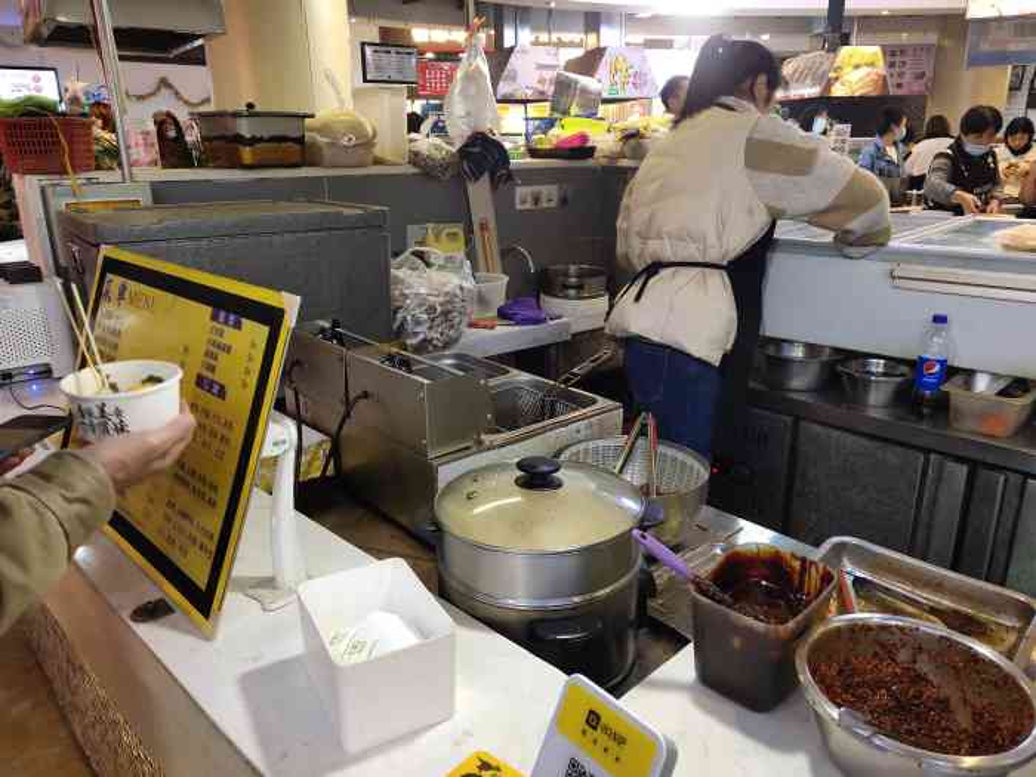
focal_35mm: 29
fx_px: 868
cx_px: 518
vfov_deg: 48.2
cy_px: 388
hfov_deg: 61.7
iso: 174
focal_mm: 4.27
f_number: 1.8
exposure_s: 1/50
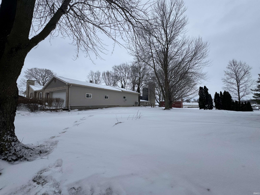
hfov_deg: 102.1
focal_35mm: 14
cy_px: 98
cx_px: 130
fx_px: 105
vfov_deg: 85.7
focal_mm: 2.22
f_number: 2.2
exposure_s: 1/2674
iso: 50
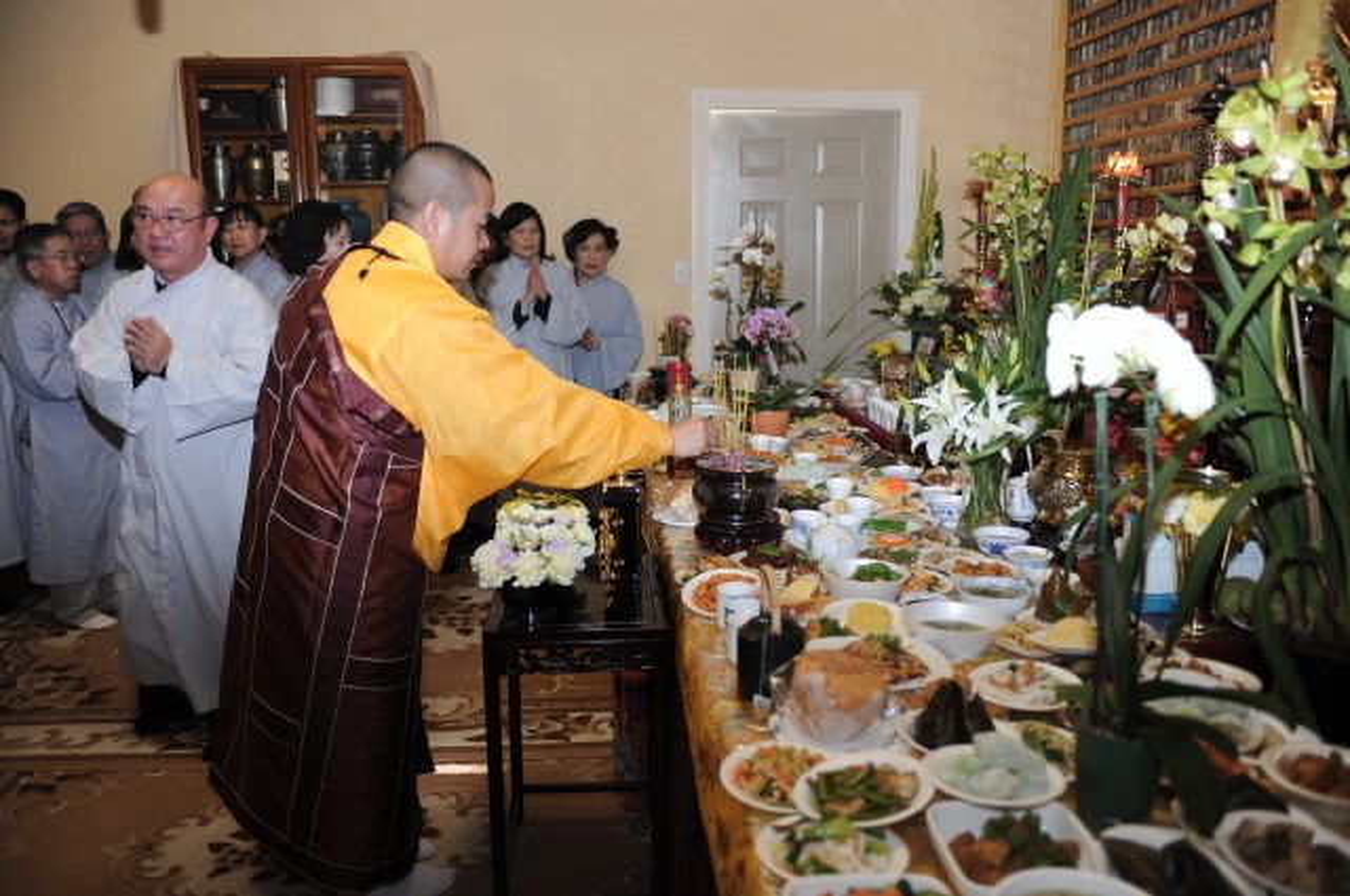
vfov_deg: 46.3
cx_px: 675
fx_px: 1049
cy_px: 448
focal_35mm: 28
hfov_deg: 65.5
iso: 200
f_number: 2.8
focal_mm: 28
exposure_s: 1/50
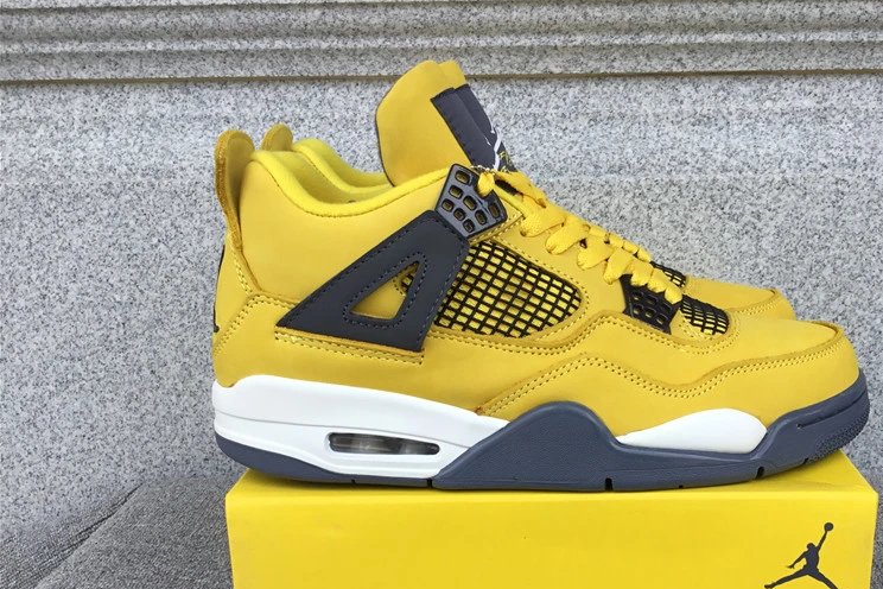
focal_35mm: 39
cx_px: 533
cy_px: 398
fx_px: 957
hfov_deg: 49.2
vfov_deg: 33.9
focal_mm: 3.3
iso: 25
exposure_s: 1/426
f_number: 2.4
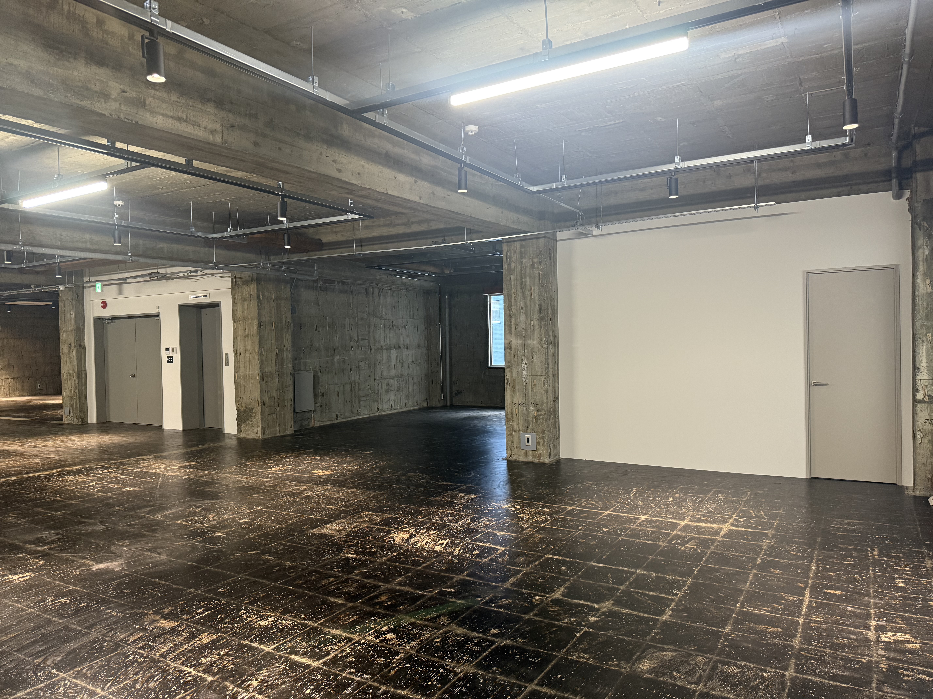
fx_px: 647
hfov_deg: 71.6
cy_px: 350
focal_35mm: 24
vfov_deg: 56.8
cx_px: 466
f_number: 1.78
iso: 400
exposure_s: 1/60
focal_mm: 6.76
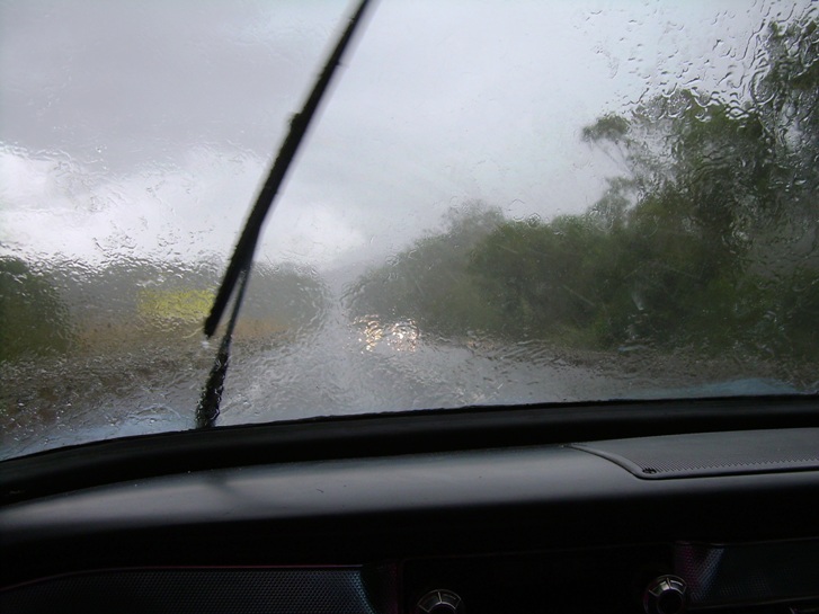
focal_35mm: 38
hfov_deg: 49.0
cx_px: 410
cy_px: 307
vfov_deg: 37.7
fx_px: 899
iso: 50
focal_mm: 6.3
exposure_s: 1/210
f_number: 2.8
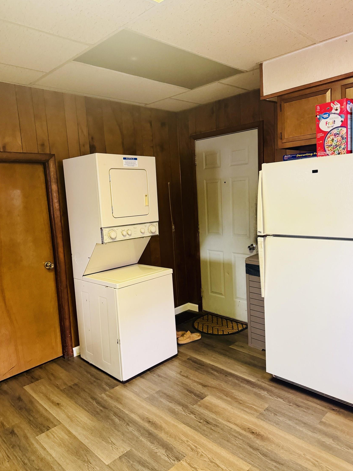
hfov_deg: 54.9
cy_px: 238
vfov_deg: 69.4
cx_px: 172
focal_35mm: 25
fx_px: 340
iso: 400
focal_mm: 6.76
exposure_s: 1/60
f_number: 1.78
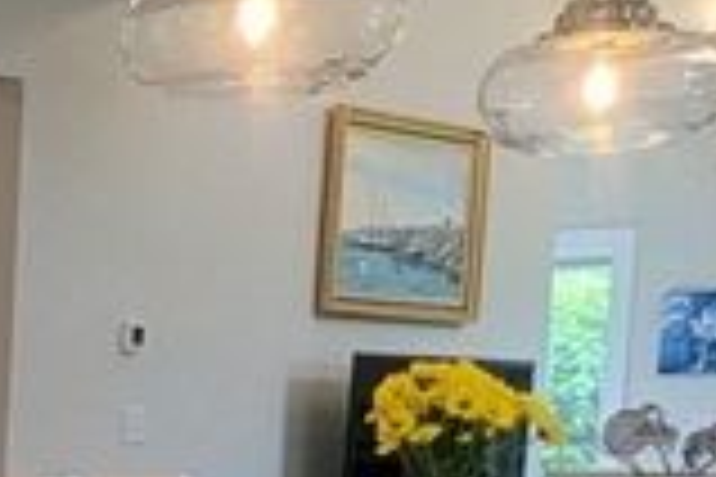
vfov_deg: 12.3
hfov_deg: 14.9
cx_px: -802
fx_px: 2128
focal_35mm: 107
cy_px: 662
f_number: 2.2
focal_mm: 2.35
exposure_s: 1/60
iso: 49
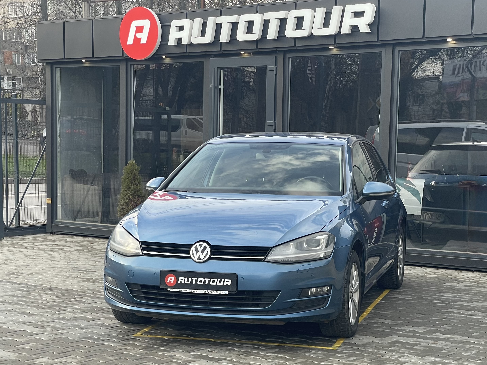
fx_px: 732
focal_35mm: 52
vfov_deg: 28.0
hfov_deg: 36.8
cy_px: 182
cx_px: 244
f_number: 2
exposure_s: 1/121
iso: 25
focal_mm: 6
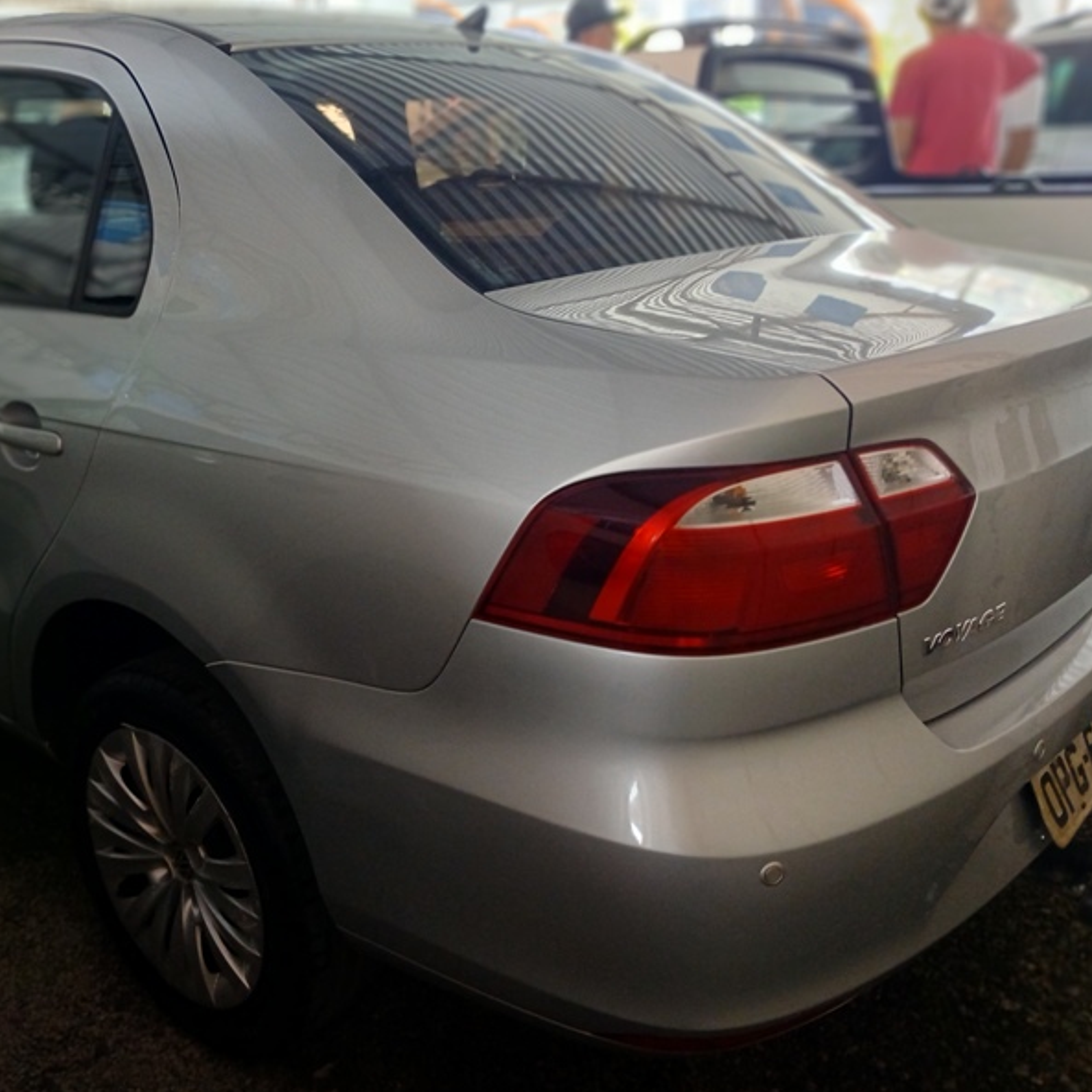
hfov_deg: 51.7
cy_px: 551
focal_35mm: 31
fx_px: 1106
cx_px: 376
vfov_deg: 52.5
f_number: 1.8
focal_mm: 3.98
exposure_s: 1/60
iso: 250
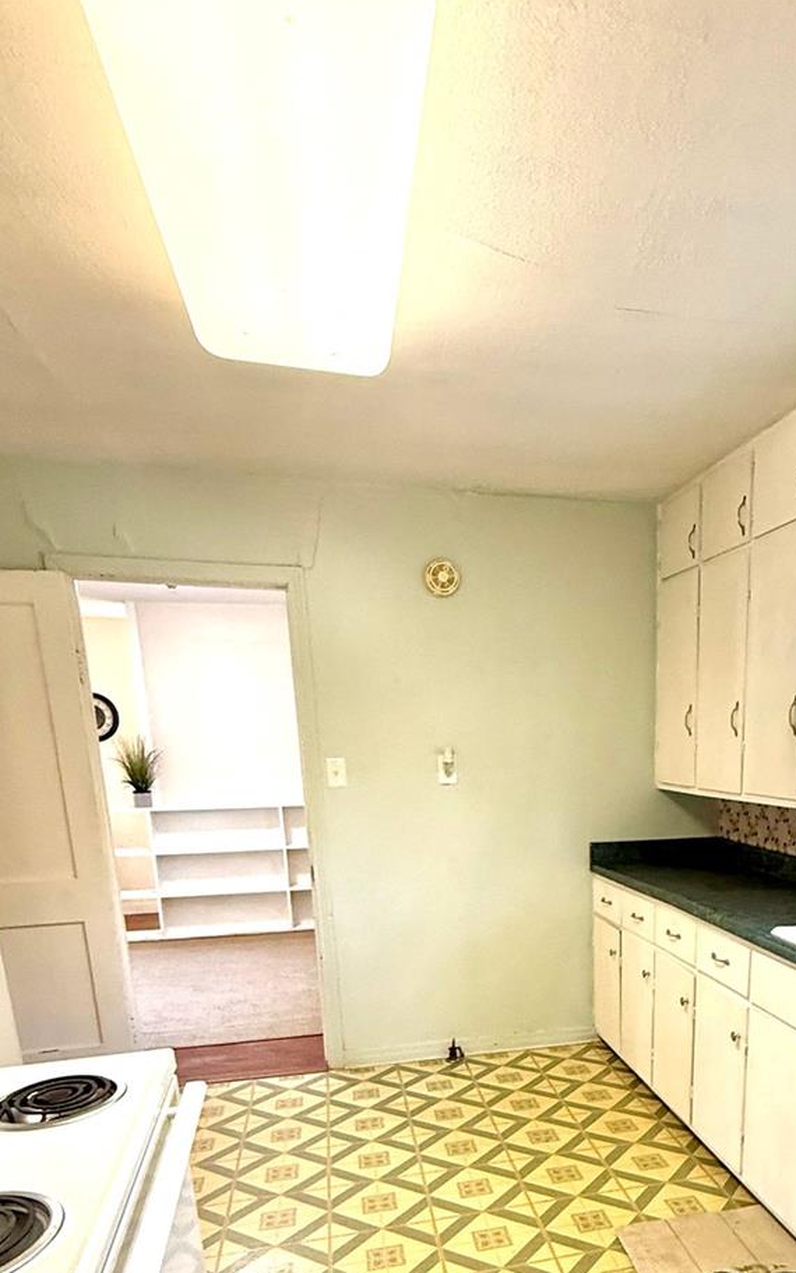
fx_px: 868
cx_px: 570
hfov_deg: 47.9
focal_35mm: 25
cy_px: 946
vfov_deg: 68.1
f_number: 2.2
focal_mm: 2.22
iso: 320
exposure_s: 1/60
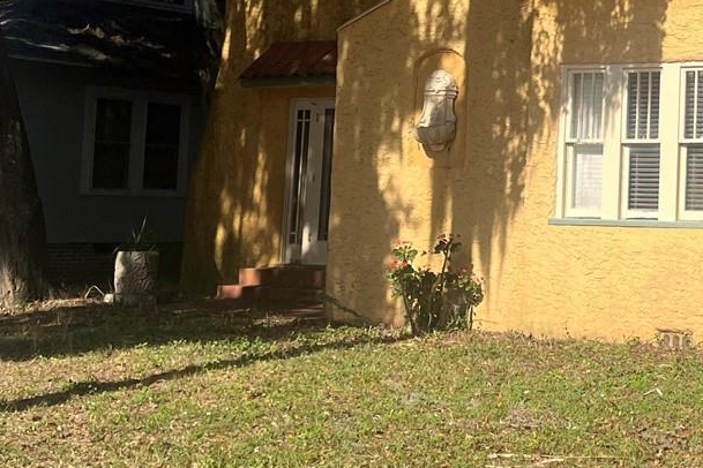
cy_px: 96
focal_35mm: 71
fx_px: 1386
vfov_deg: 19.0
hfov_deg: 25.1
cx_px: 880
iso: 50
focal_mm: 5.1
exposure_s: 1/3521
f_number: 1.6
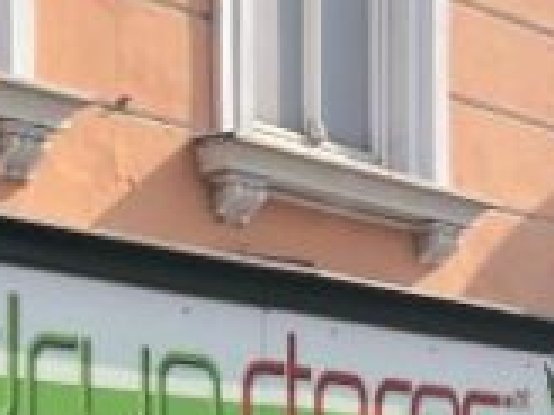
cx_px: -263
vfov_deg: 10.6
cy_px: 776
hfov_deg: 14.1
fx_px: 2097
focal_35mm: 131
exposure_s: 1/1143
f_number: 1.8
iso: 20
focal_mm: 3.99
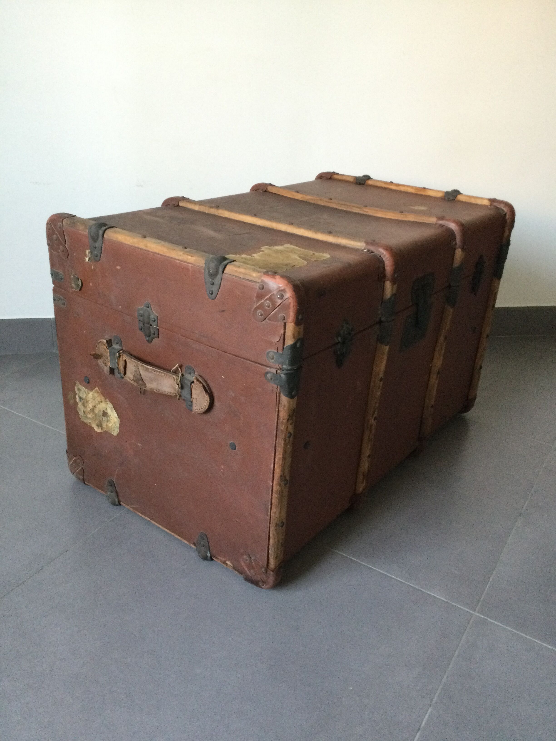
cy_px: 370
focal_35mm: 31
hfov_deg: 45.4
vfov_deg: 58.4
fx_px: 664
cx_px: 278
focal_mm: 3.3
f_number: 2.4
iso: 200
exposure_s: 1/20
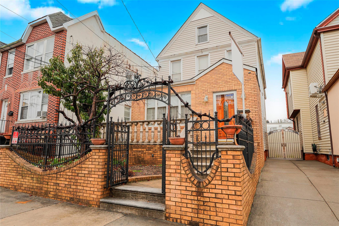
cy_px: 113
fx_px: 202
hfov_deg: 79.9
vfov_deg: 58.3
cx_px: 170
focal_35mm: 22
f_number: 4.5
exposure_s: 1/80
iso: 100
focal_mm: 21.5
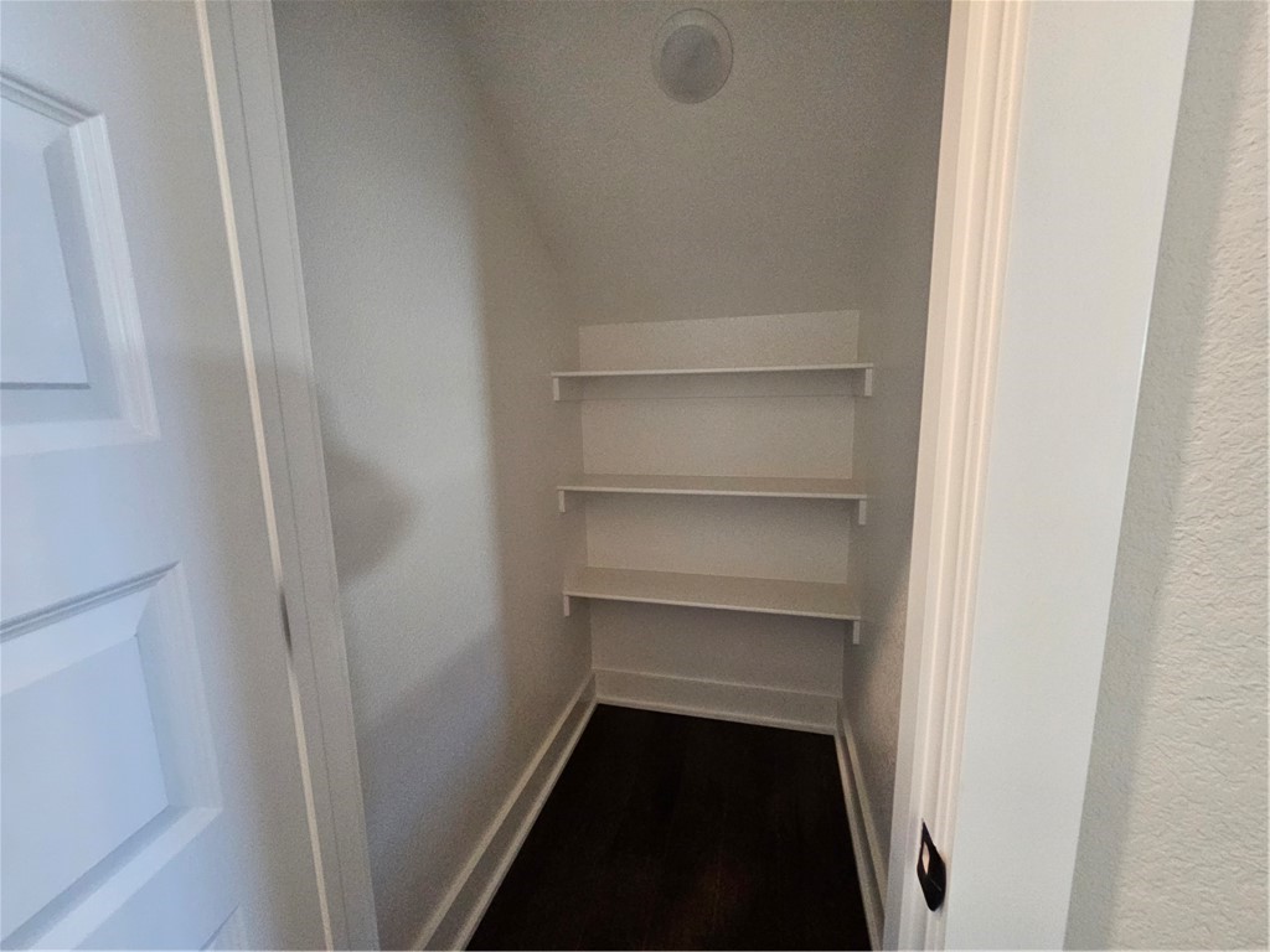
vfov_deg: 89.9
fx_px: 477
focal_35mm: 13
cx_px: 635
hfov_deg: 106.2
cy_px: 476
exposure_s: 1/30
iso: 320
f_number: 2.2
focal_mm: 2.2
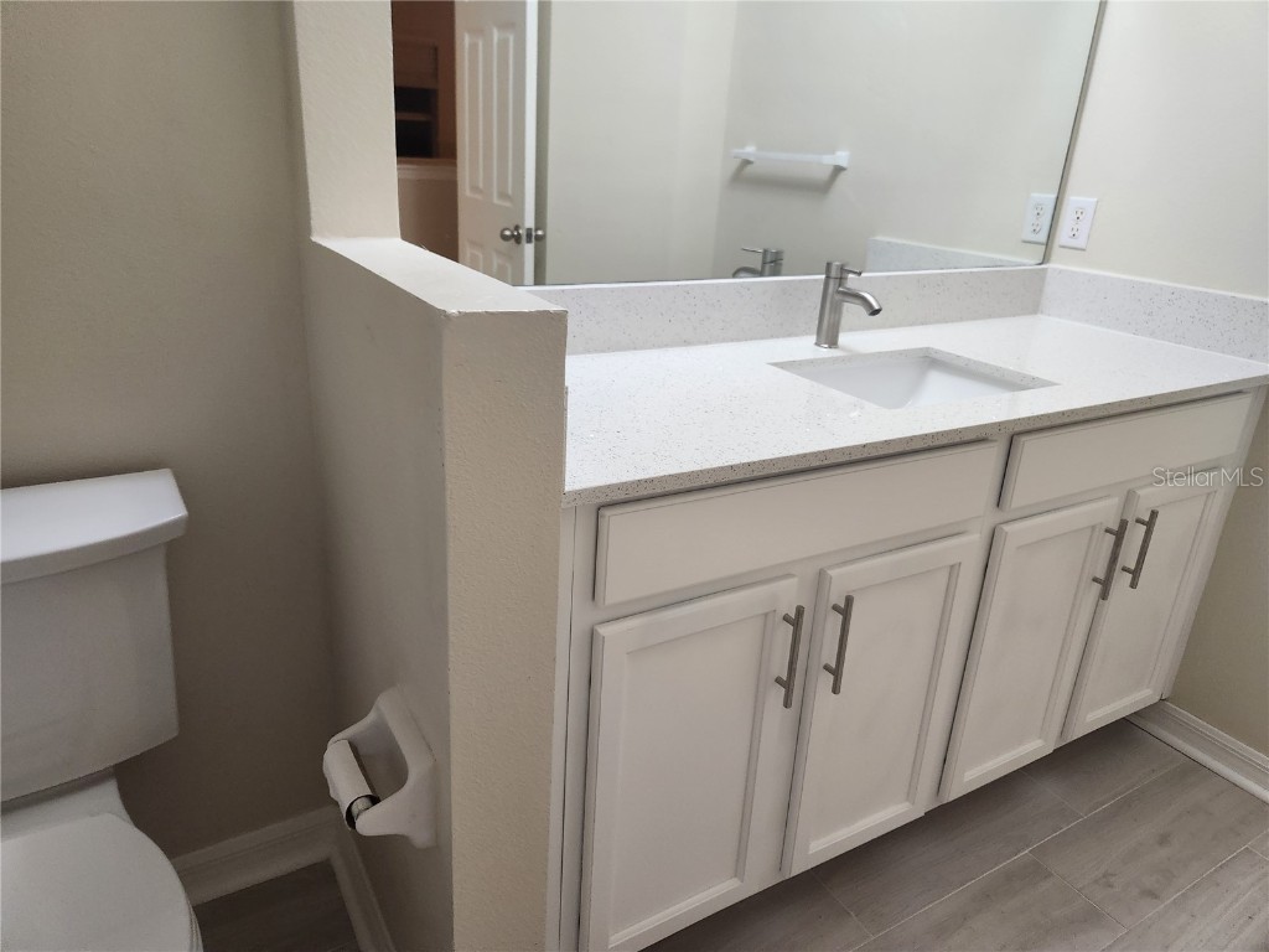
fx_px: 843
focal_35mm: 23
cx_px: 634
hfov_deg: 73.9
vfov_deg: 58.9
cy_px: 476
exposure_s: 1/120
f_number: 1.8
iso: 400
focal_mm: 5.4
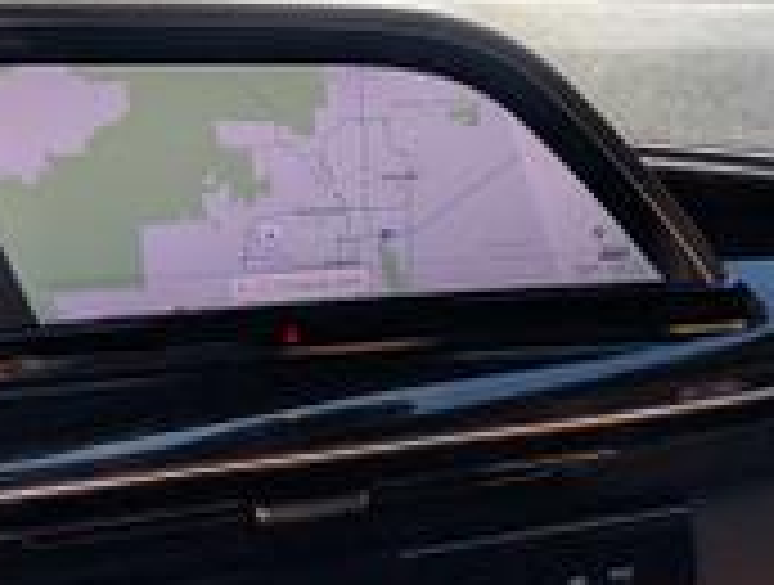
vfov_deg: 40.3
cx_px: 288
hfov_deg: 51.9
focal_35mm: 35
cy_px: 184
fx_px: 785
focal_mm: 2.02
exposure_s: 1/3077
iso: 45
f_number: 1.7
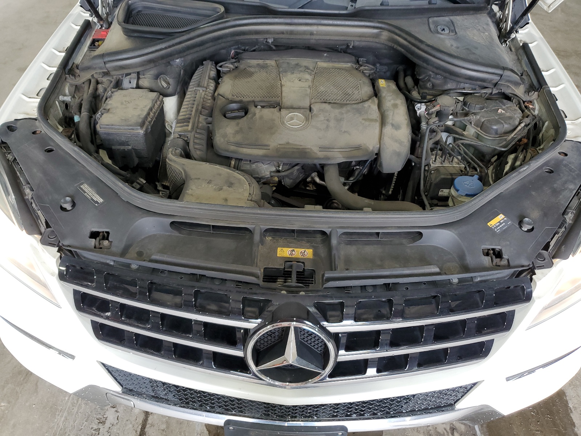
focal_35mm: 26
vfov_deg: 53.1
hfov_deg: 67.3
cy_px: 218
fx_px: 436
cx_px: 290
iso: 61
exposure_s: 1/60.2
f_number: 1.5
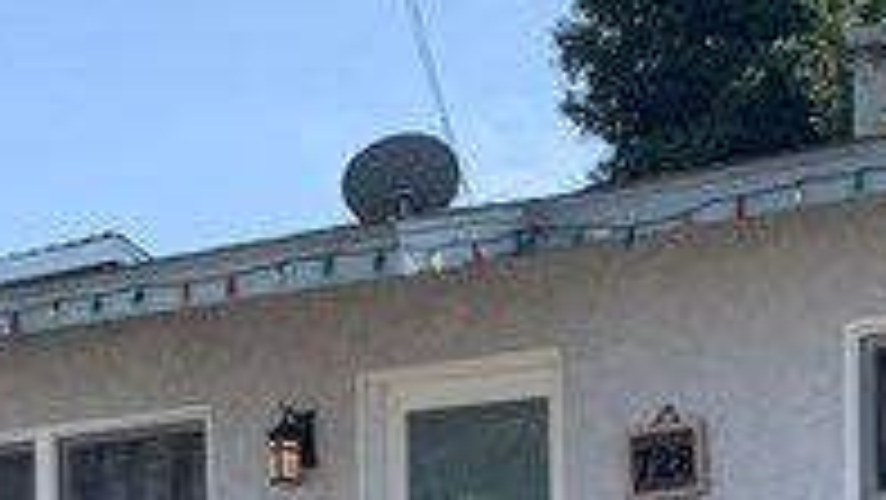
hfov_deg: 22.3
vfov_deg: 12.5
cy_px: 752
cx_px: 877
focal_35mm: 92
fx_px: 2162
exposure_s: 1/2160
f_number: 1.8
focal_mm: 4.25
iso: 25
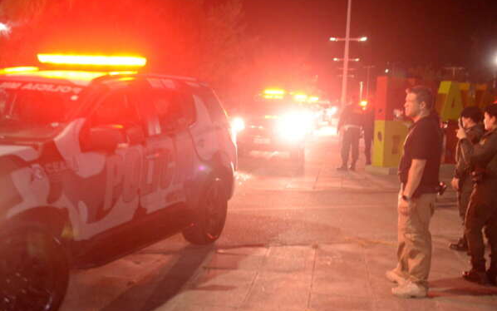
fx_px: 583
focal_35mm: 43
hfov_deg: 46.2
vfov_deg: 29.9
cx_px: 248
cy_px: 148
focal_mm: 42
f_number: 3.2
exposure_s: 1/125
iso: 5000
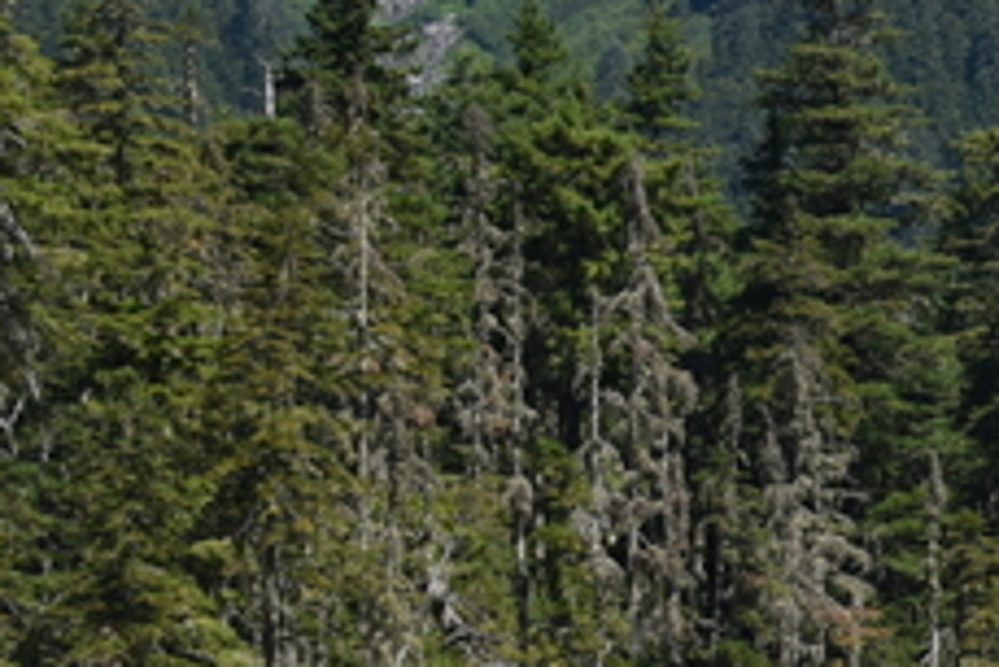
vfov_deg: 5.1
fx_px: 7441
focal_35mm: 268
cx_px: 2299
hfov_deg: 7.3
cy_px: 571
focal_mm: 48
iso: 100
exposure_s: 1/250
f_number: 8
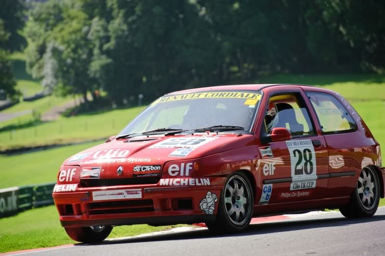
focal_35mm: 180
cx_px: 192
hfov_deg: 11.4
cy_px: 128
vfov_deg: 7.6
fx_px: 1923
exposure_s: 1/1600
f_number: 5.6
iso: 400
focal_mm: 180
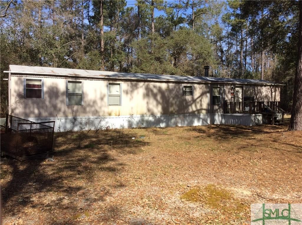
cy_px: 112
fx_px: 279
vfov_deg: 44.0
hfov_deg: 56.9
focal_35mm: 32
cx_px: 151
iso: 32
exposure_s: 1/1100
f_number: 2.4
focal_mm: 3.3
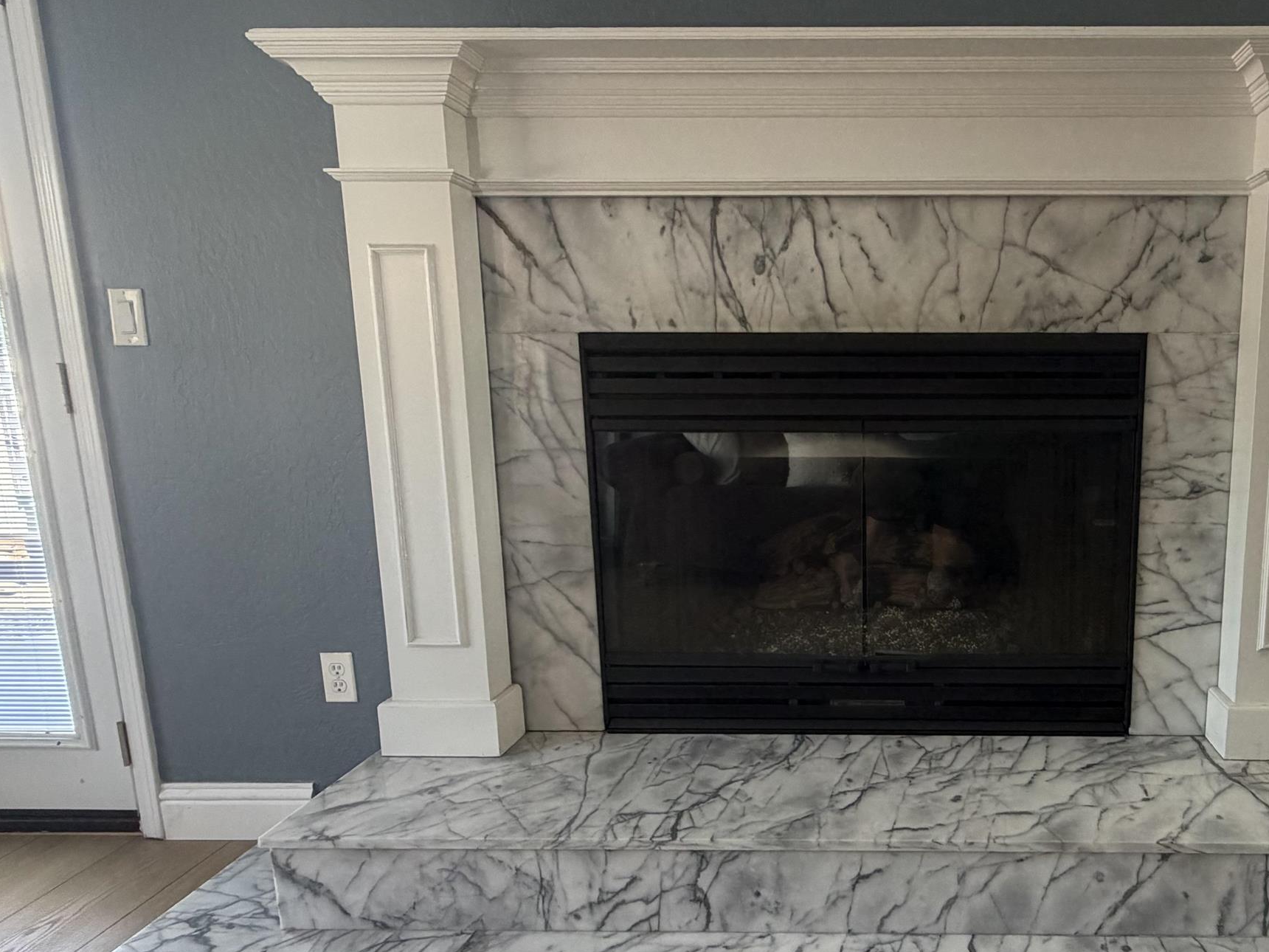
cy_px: 536
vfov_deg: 54.7
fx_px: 916
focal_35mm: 25
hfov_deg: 66.3
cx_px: 906
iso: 320
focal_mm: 2.22
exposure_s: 1/96
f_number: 2.2
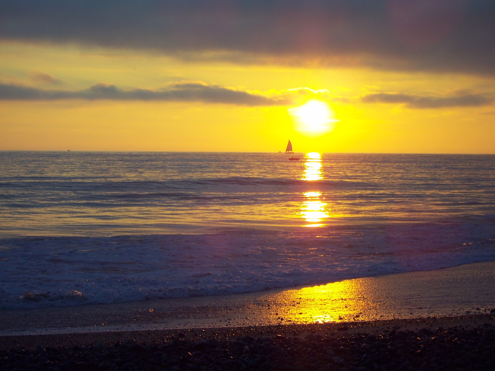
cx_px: 248
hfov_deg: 18.2
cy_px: 186
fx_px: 1544
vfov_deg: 13.7
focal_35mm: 108
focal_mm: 18
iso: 80
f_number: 5.6
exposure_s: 1/180
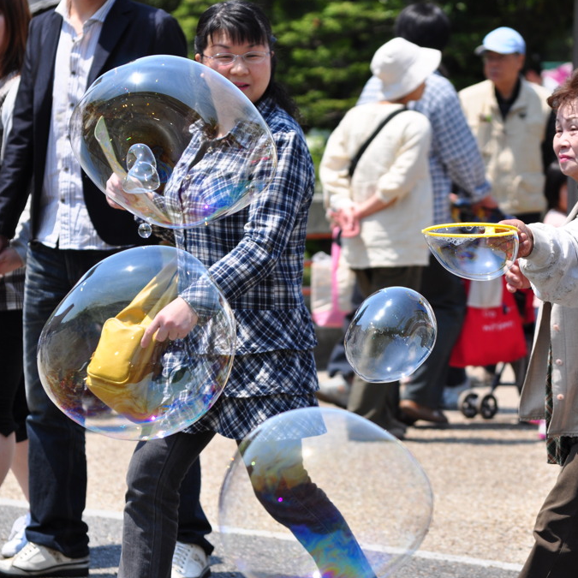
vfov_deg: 7.8
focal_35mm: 224
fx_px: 4232
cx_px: 293
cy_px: 288
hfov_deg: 7.8
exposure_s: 1/640
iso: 200
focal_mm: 116
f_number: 5.6
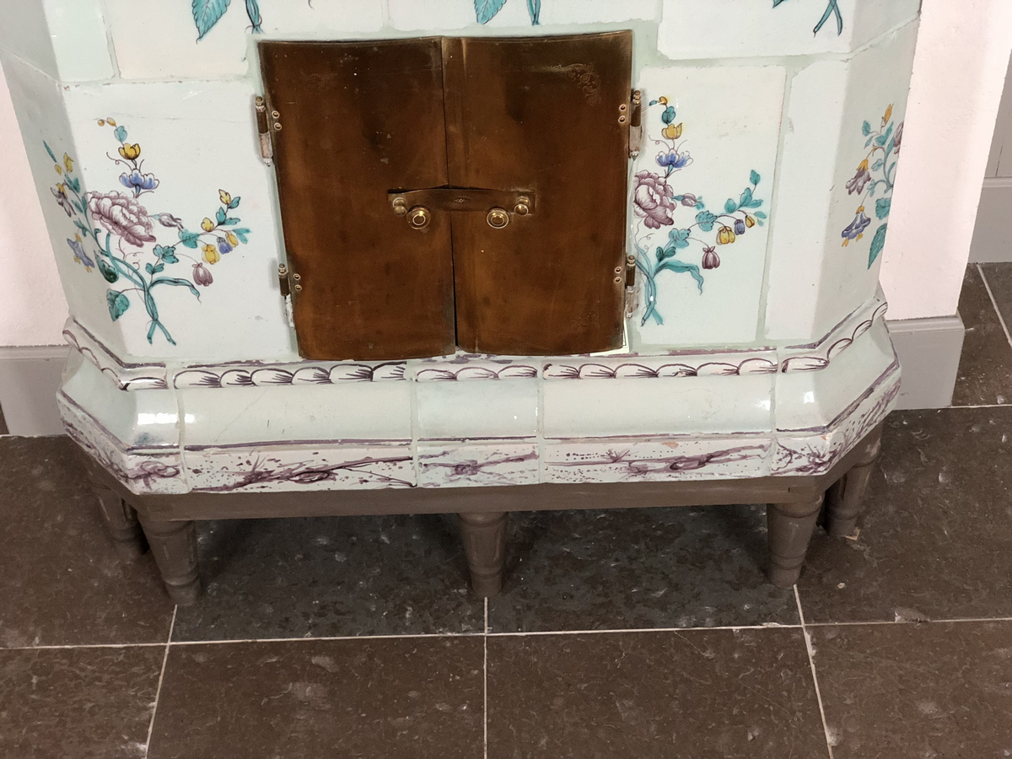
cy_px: 380
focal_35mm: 52
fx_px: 1520
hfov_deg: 36.8
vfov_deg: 28.0
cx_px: 506
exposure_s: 1/14
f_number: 2.4
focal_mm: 6
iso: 160
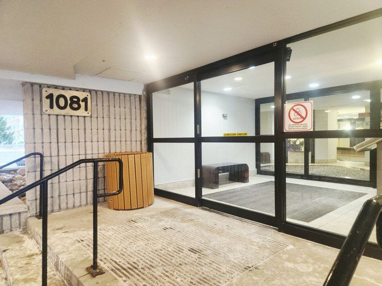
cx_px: 191
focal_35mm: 23
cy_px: 143
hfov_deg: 73.9
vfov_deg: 58.9
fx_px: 254
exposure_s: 1/40
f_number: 1.8
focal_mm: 5.4
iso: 320
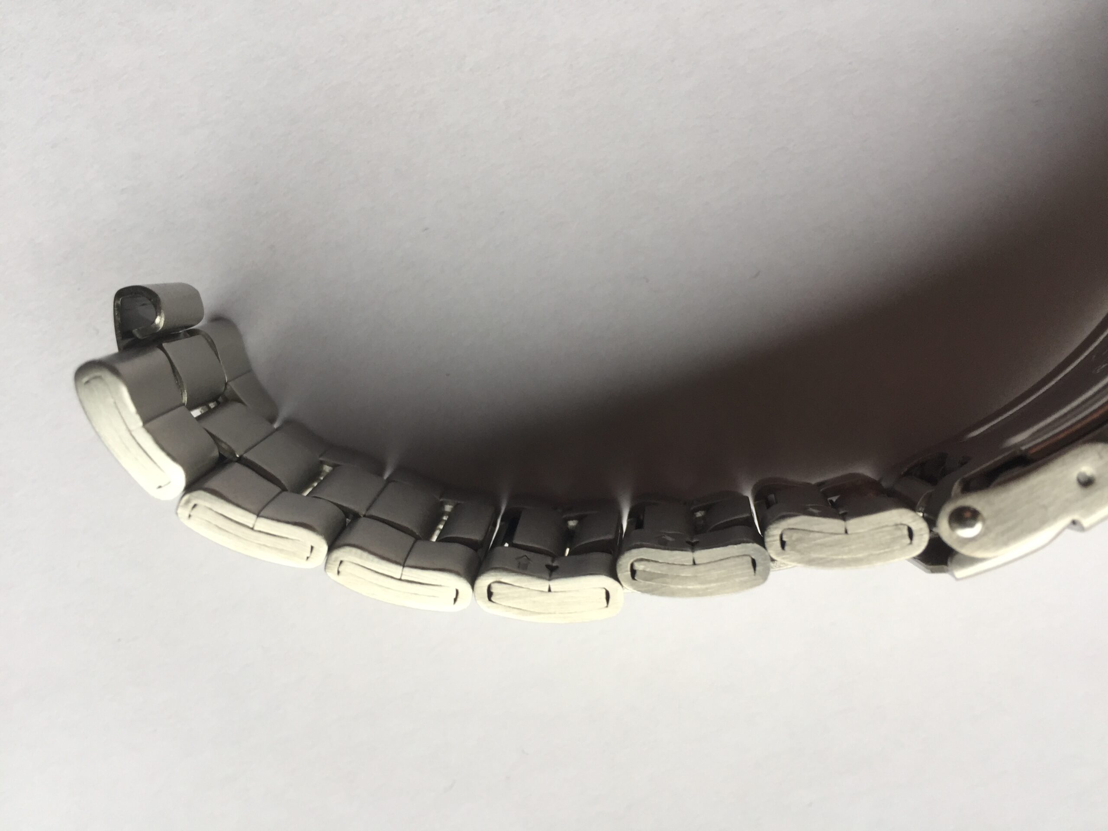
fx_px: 928
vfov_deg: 48.2
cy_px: 416
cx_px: 554
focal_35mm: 29
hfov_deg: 61.7
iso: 50
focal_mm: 4.15
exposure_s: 1/100
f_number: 2.2
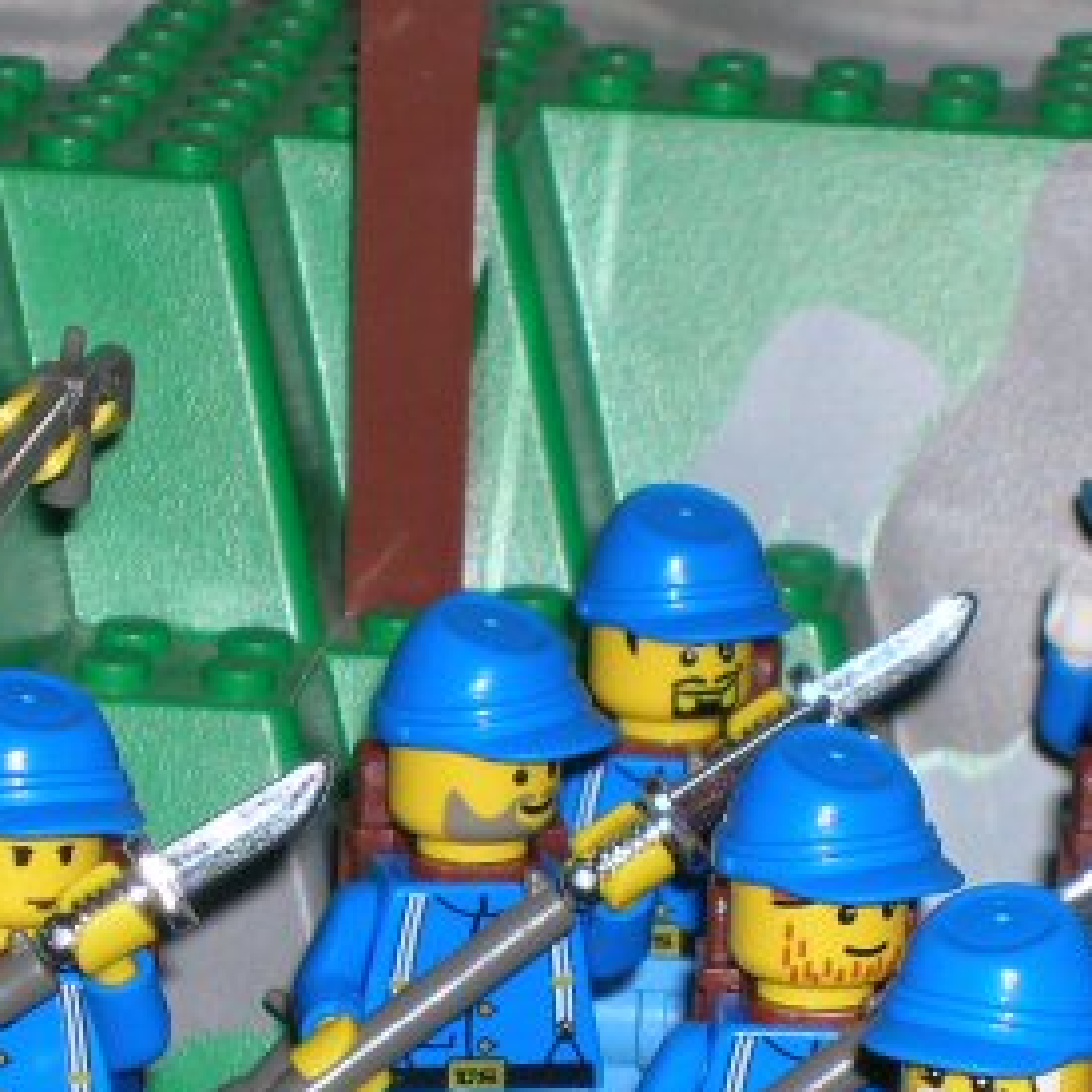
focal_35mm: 255
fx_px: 9101
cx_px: 492
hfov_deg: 6.9
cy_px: 1134
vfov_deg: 6.8
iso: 50
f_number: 4.9
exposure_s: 1/60.1
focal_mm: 17.1
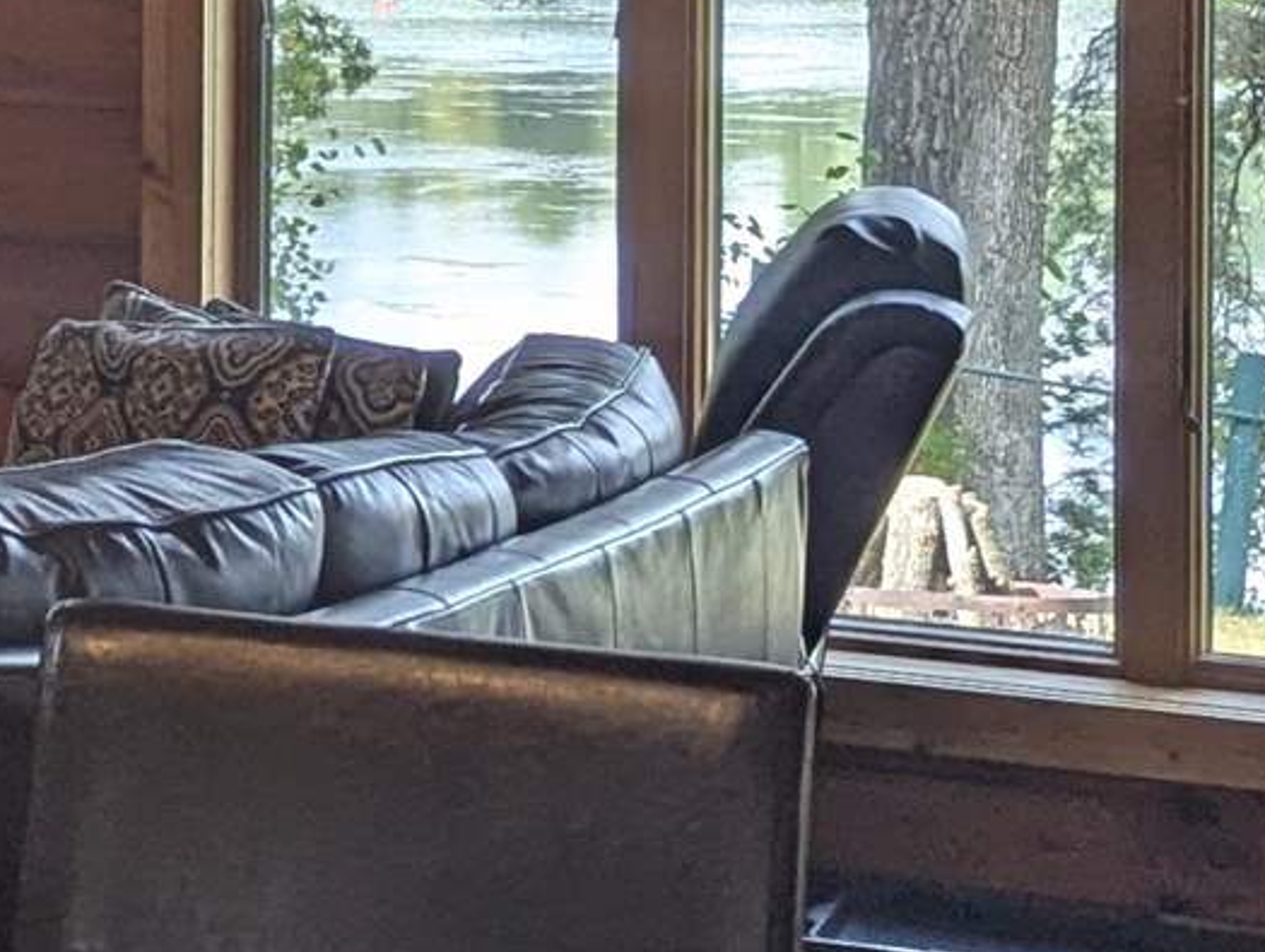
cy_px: -412
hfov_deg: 12.6
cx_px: -1145
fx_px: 5122
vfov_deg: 10.3
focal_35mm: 140
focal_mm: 6.81
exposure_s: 1/120
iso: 50
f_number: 1.85
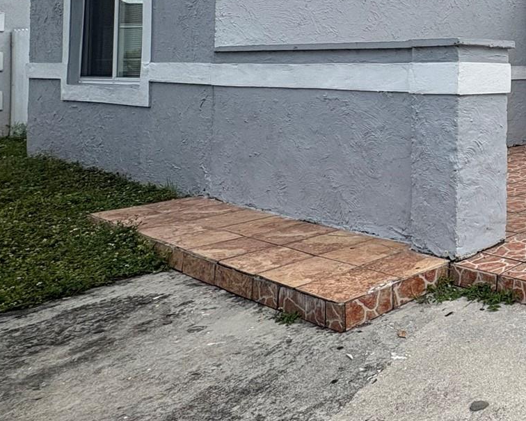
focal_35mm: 37
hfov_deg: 35.2
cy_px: 58
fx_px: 576
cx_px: 672
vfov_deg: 38.0
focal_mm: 2.22
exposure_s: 1/1709
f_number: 2.2
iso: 50
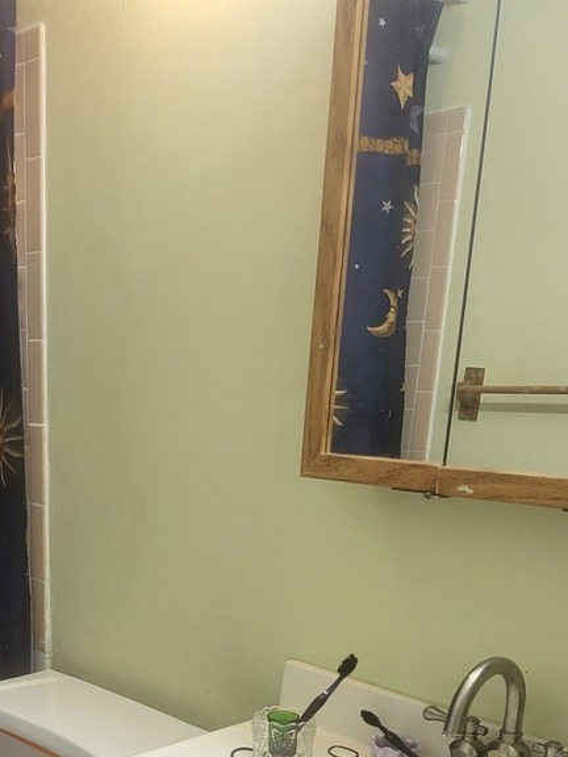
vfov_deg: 39.3
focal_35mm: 45
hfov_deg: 30.8
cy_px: 668
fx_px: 985
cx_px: 59
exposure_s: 1/60
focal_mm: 5
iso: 160
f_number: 1.8
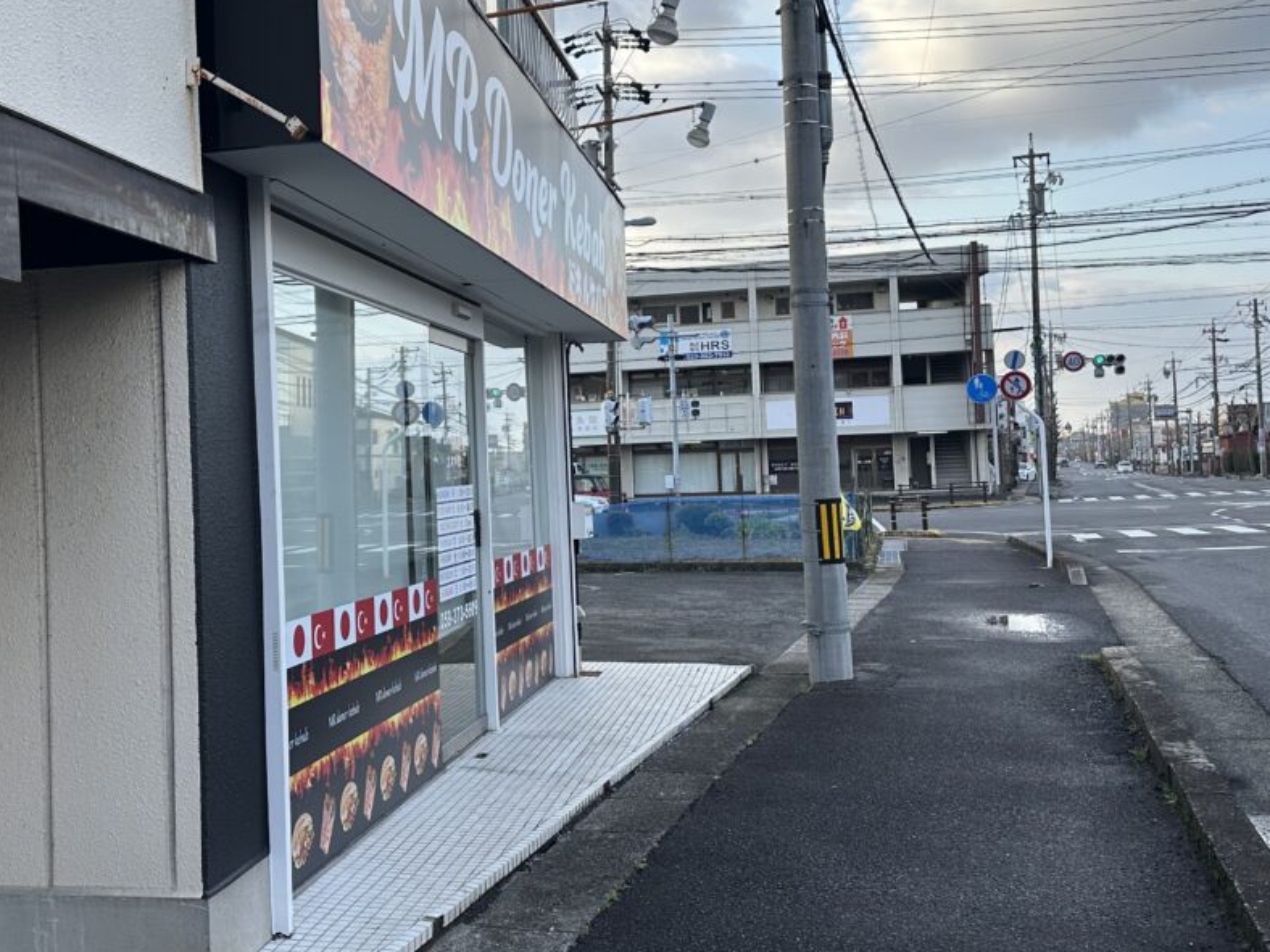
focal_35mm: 39
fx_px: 1431
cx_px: 484
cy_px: 416
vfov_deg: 36.8
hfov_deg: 47.5
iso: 80
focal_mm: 6.86
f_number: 1.78
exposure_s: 1/1019
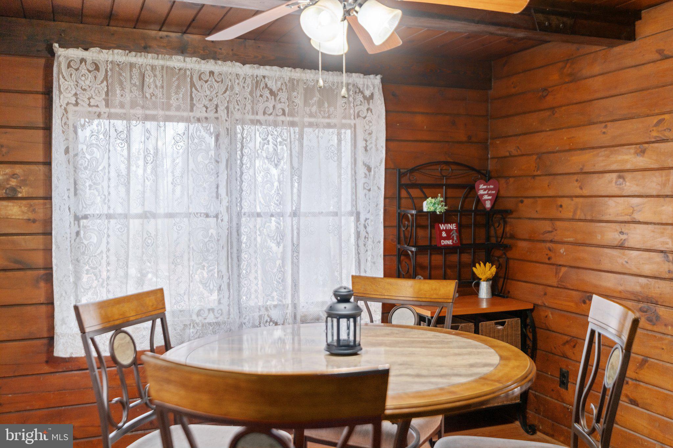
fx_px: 654
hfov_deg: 54.4
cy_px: 224
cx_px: 336
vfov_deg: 37.8
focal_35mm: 35
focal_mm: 35
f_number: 2.8
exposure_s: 1/5
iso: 320
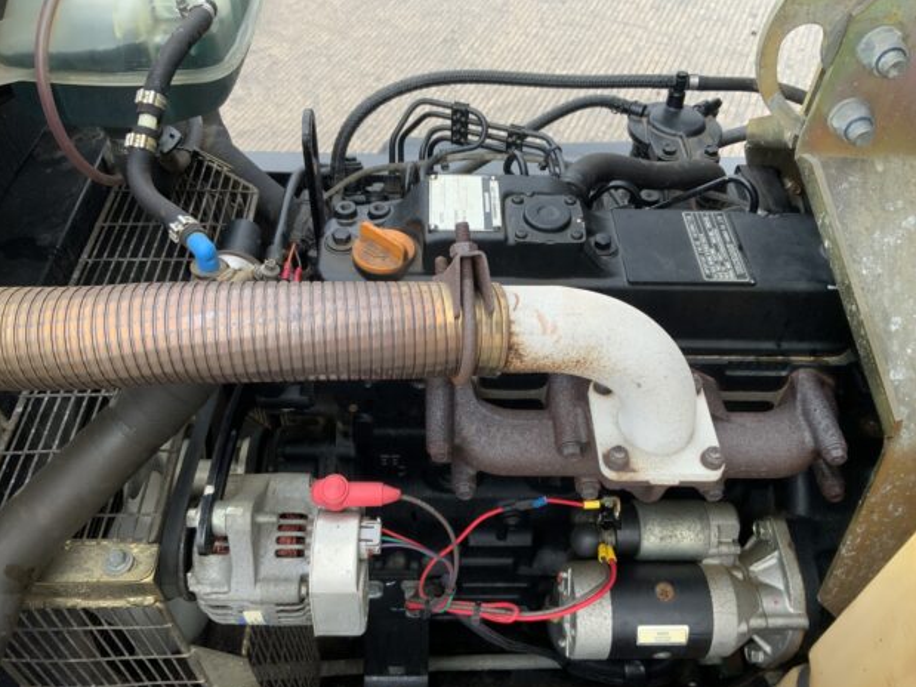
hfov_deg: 60.0
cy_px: 352
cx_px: 468
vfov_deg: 46.8
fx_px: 794
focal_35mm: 30
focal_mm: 3
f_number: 1.8
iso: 64
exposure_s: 1/83
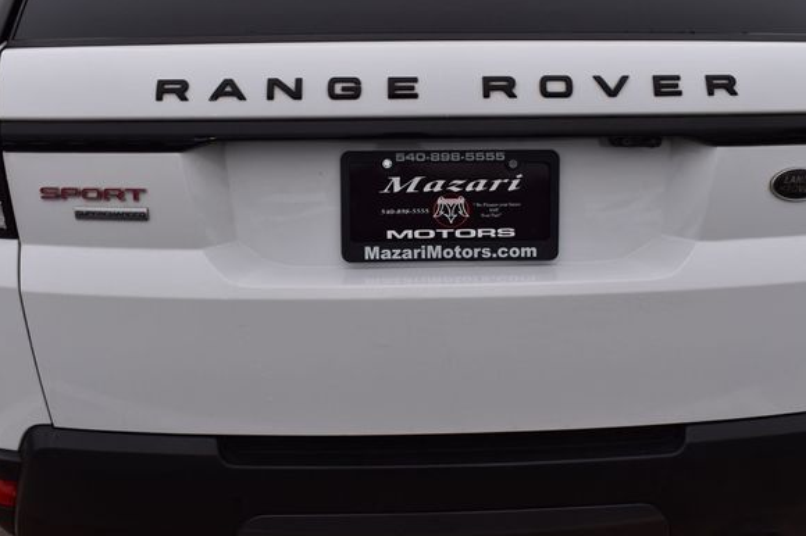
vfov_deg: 31.2
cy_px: 265
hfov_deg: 45.4
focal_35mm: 43
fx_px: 962
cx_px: 439
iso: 400
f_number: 9
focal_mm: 26
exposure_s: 1/160
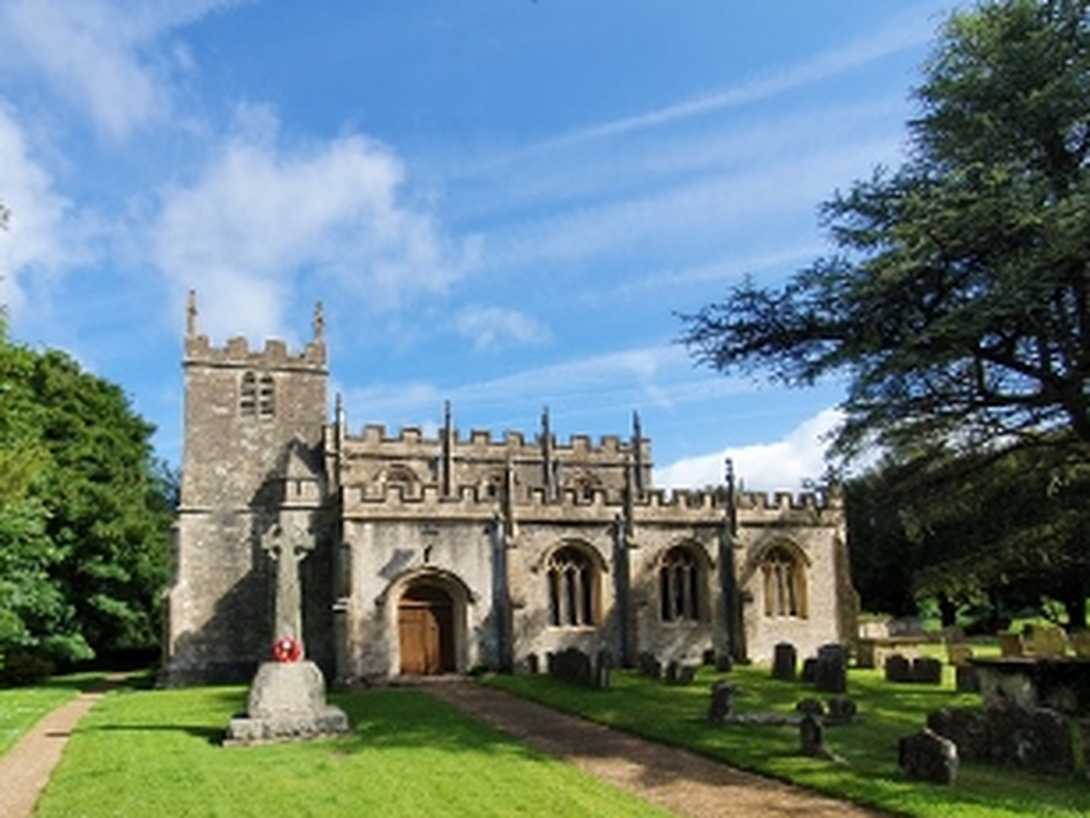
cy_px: 567
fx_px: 598
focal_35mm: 19
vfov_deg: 66.2
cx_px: 460
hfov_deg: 84.0
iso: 50
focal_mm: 1.8
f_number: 2.2
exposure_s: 1/756
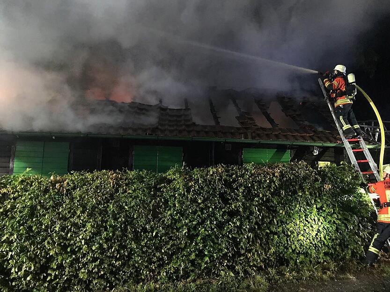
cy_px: 146
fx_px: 316
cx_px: 195
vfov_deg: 49.8
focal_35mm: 28
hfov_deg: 63.4
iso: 160
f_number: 1.8
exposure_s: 1/4
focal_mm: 3.99
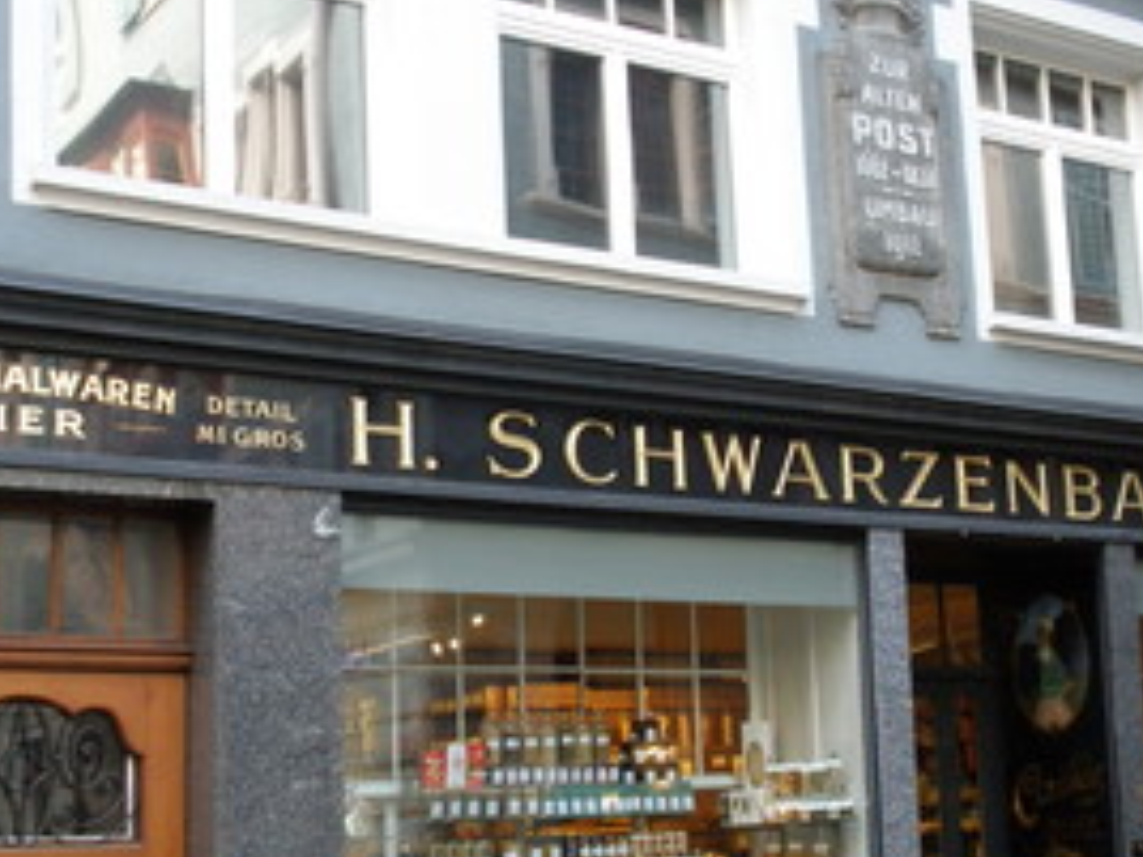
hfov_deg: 31.0
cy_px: 514
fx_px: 2047
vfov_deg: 23.6
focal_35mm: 62
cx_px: 723
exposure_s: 1/30
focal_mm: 6.6
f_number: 3.5
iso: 160
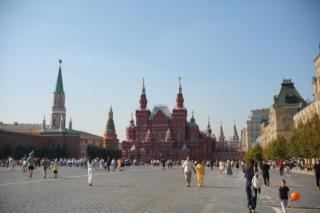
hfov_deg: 47.4
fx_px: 364
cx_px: 160
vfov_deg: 32.6
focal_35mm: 41
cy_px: 106
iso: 640
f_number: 5.6
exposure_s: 1/2900
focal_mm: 27
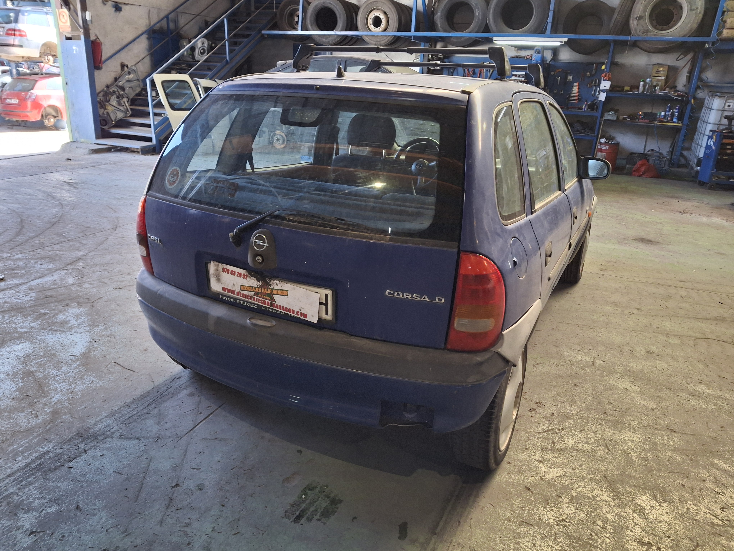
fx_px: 530
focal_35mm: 25
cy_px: 276
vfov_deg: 54.9
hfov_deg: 69.4
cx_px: 367
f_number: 1.8
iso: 200
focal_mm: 4.69
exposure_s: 1/100
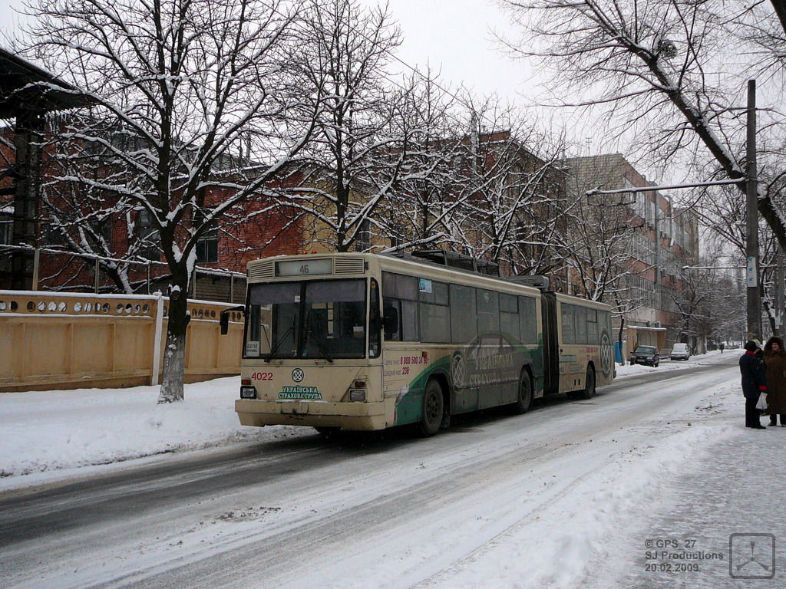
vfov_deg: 40.7
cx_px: 393
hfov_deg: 52.6
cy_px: 294
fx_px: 795
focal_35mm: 35
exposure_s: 1/640
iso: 100
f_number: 2.8
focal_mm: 5.2
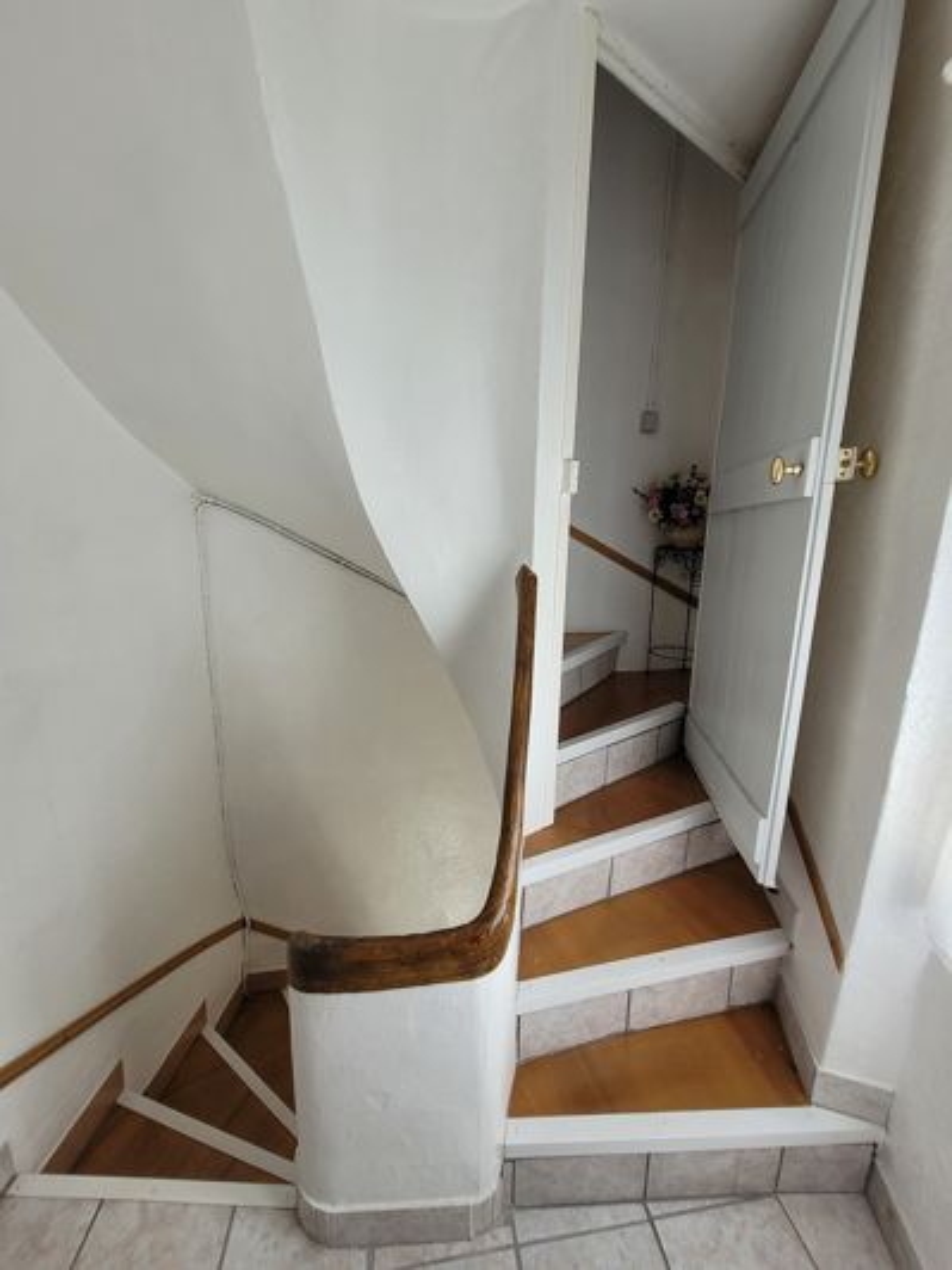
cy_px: 635
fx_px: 477
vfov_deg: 106.2
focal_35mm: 13
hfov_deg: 89.9
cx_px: 476
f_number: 2.2
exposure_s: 1/50
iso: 50
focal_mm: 1.74
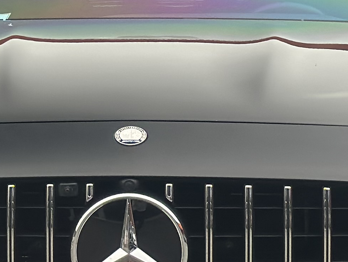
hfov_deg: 10.0
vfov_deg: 7.5
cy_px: 36
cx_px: 149
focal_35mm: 197
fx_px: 1981
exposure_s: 1/458
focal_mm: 6.86
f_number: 1.78
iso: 80
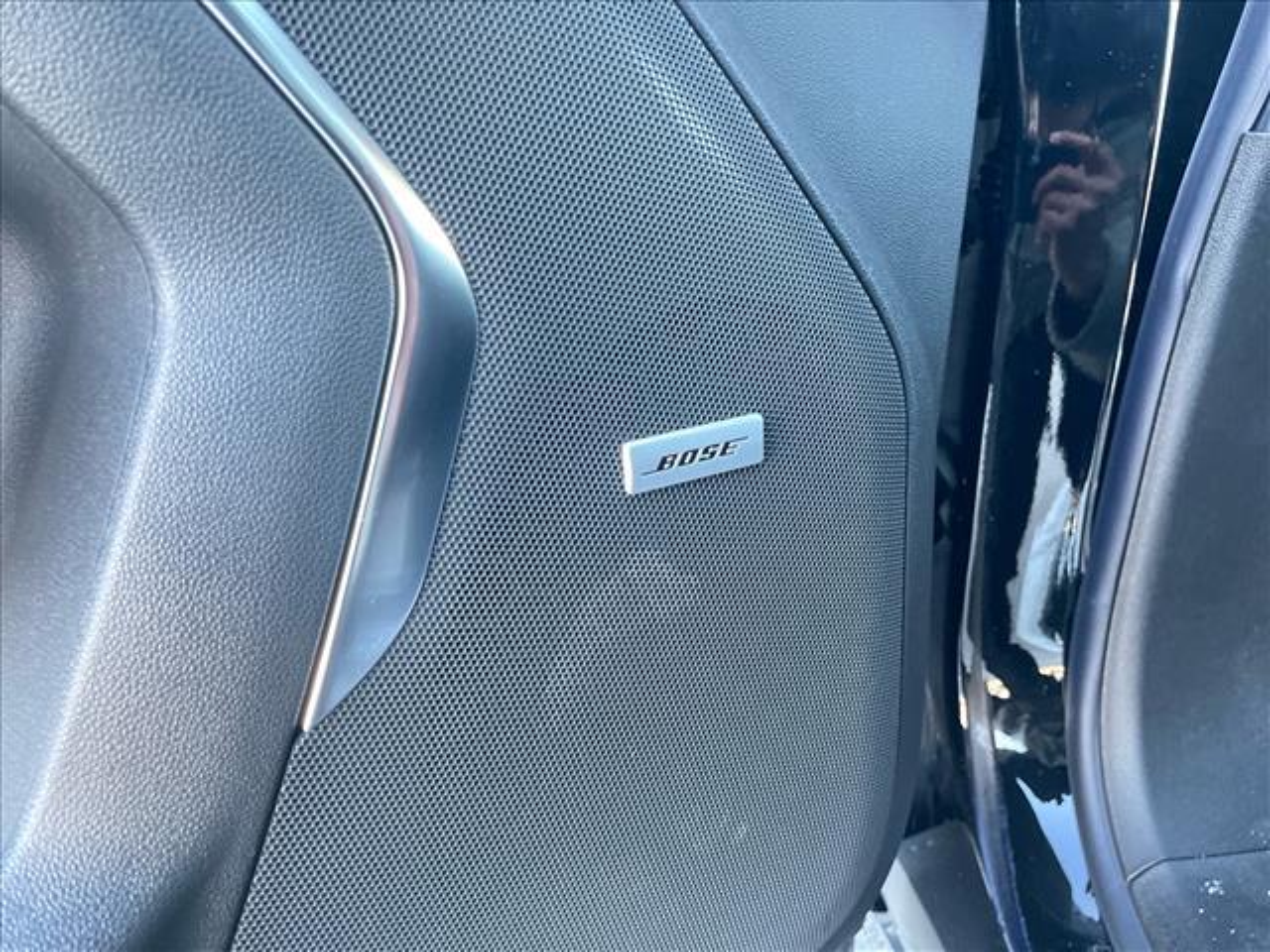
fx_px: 954
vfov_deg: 53.1
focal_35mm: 26
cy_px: 476
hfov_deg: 67.3
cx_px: 635
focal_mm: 4.2
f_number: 1.6
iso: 640
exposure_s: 1/32
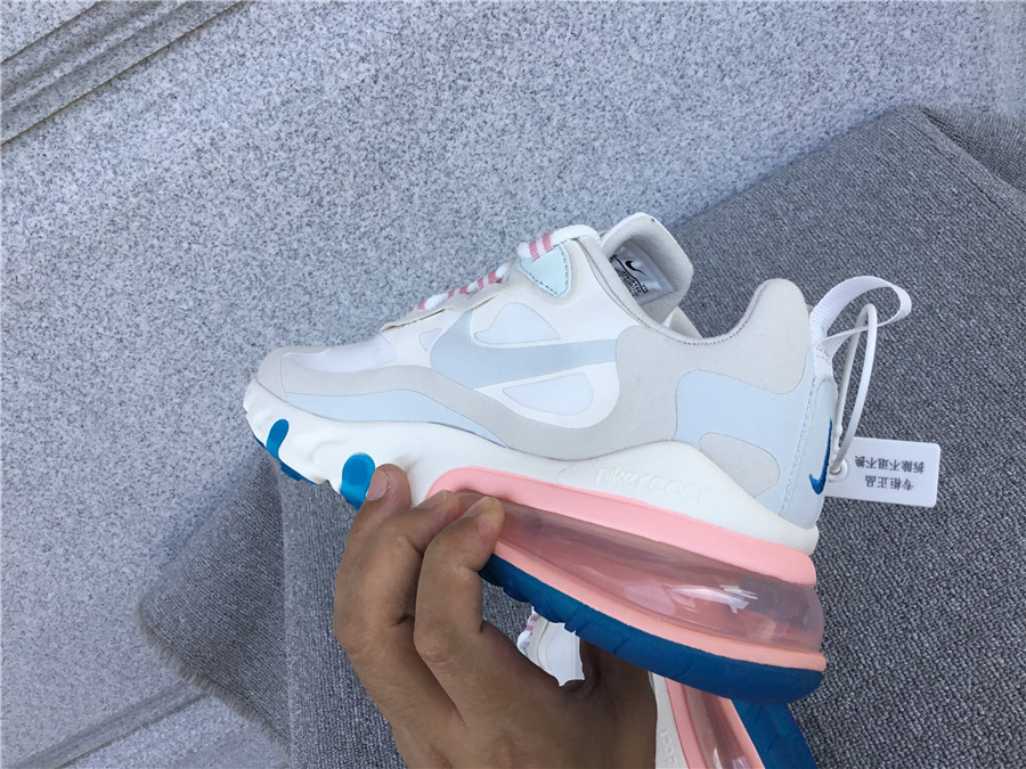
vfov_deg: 45.4
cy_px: 384
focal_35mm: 31
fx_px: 919
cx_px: 513
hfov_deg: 58.4
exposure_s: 1/286
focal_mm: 3.3
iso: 25
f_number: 2.4
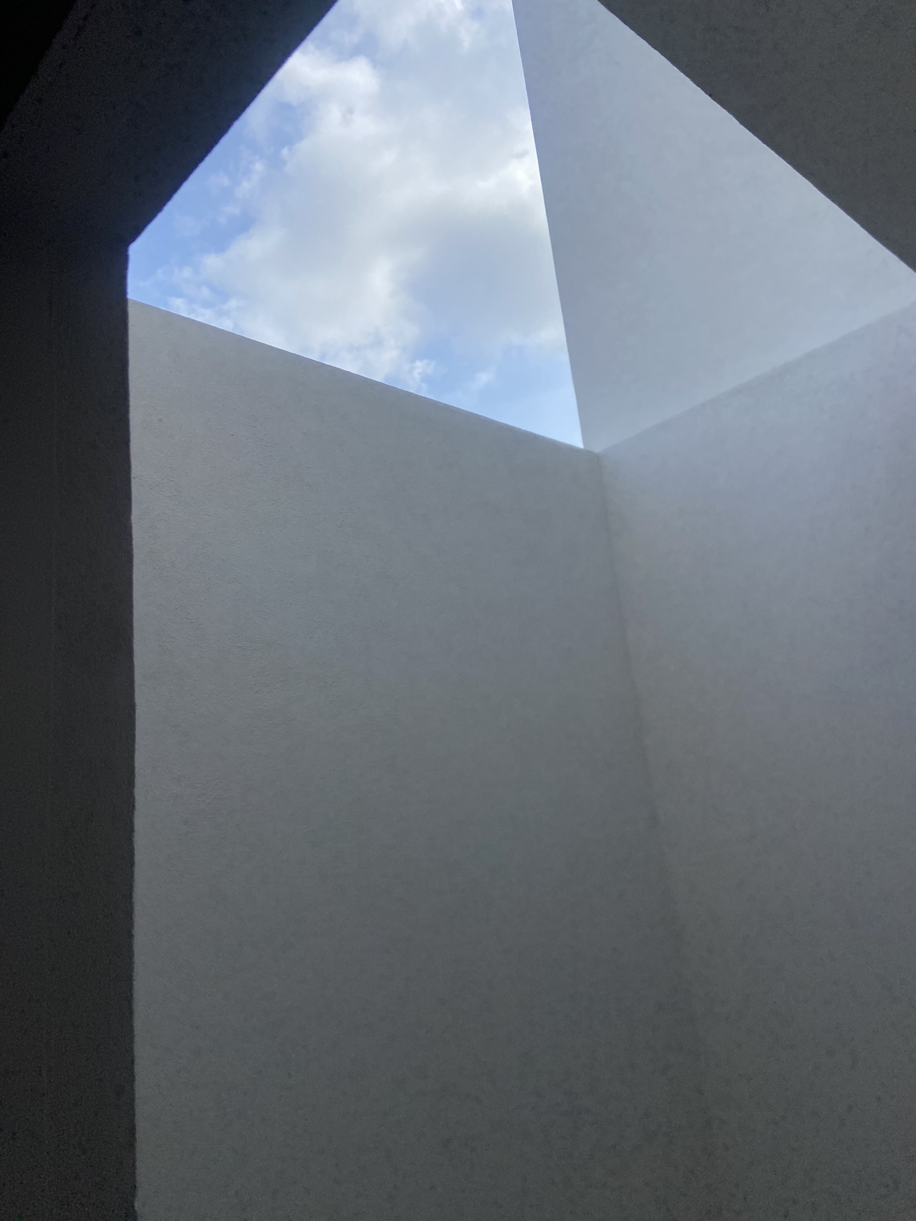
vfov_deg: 67.3
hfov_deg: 53.1
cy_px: 610
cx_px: 458
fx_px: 917
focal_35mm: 26
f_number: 1.8
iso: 32
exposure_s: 1/5236
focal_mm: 4.25
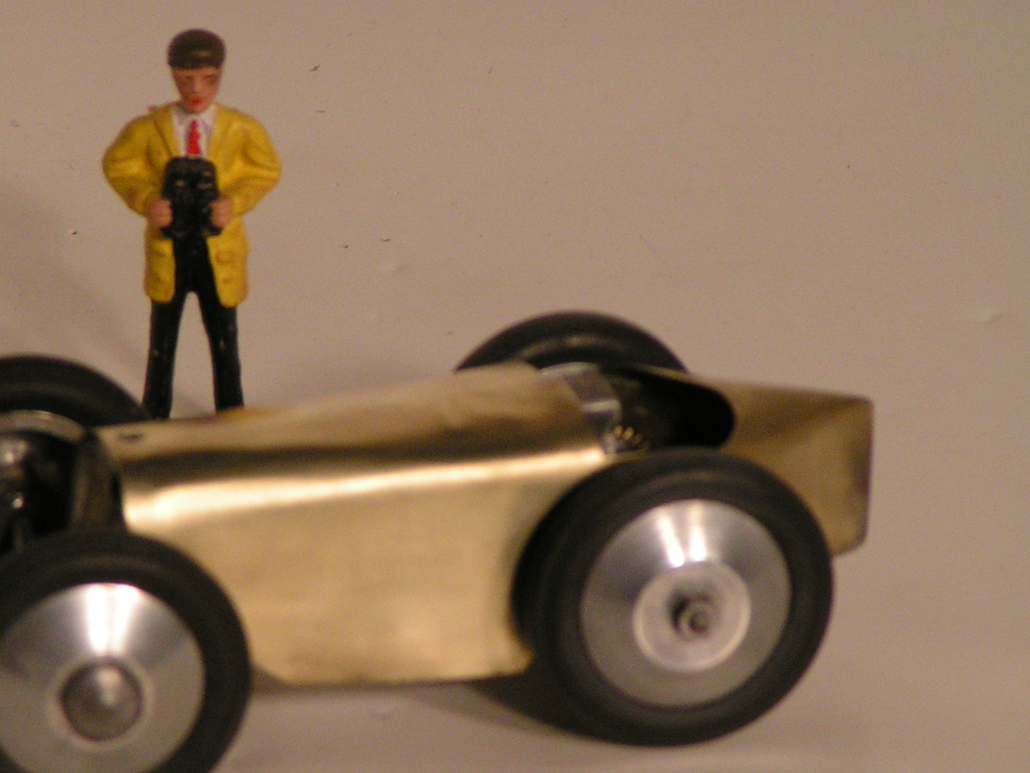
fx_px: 10683
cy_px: 535
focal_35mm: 359
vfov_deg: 4.1
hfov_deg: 5.5
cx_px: 377
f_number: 3.5
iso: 125
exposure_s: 1/250
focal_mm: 37.8
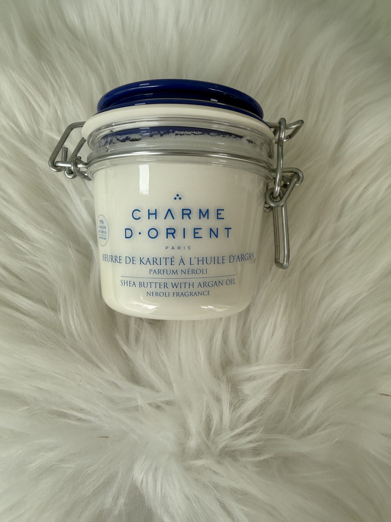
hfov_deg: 56.8
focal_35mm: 24
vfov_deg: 71.6
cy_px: 261
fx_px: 361
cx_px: 196
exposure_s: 1/105
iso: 40
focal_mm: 2.22
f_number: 2.2
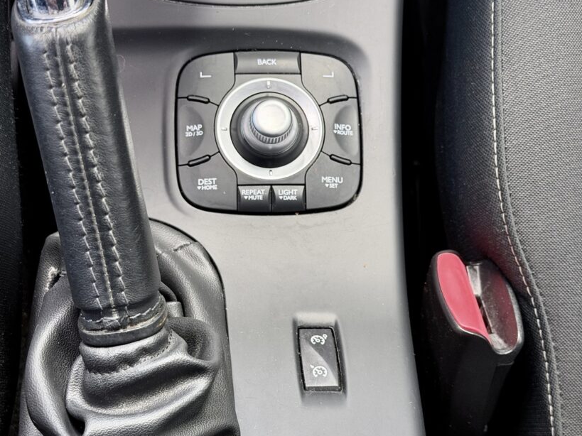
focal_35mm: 60
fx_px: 1009
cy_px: 191
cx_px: 295
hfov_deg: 32.2
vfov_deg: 24.4
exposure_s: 1/25
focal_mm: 6.76
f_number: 1.78
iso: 400
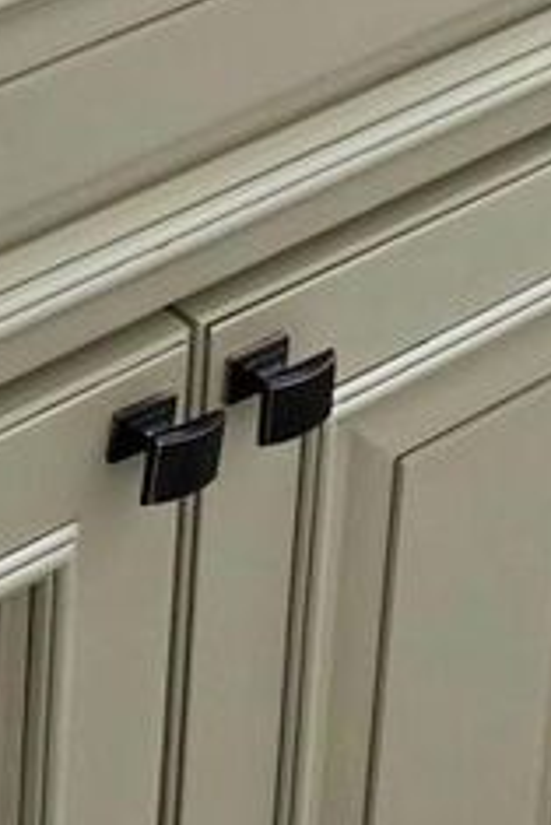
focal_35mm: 163
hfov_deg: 8.4
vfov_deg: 11.7
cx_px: 197
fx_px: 3736
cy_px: -660
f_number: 1.7
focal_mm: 6.3
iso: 125
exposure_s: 1/120
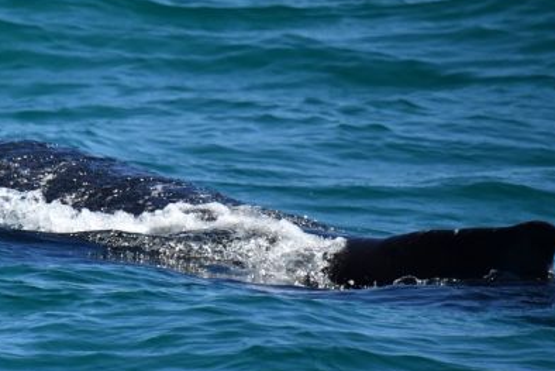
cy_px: 157
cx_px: 35
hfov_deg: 1.7
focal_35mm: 1217
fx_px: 18768
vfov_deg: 1.1
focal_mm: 600
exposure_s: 1/8000
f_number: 6.3
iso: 1400
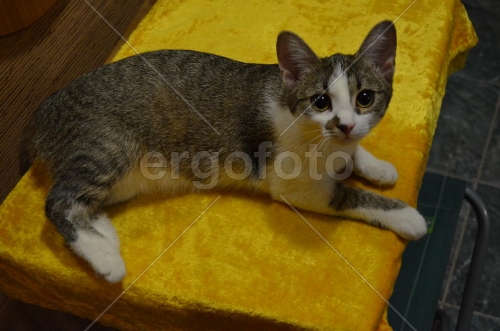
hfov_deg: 36.9
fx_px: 748
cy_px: 166
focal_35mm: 54
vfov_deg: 24.9
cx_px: 250
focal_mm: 36
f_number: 5
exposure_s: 1/60
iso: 1600
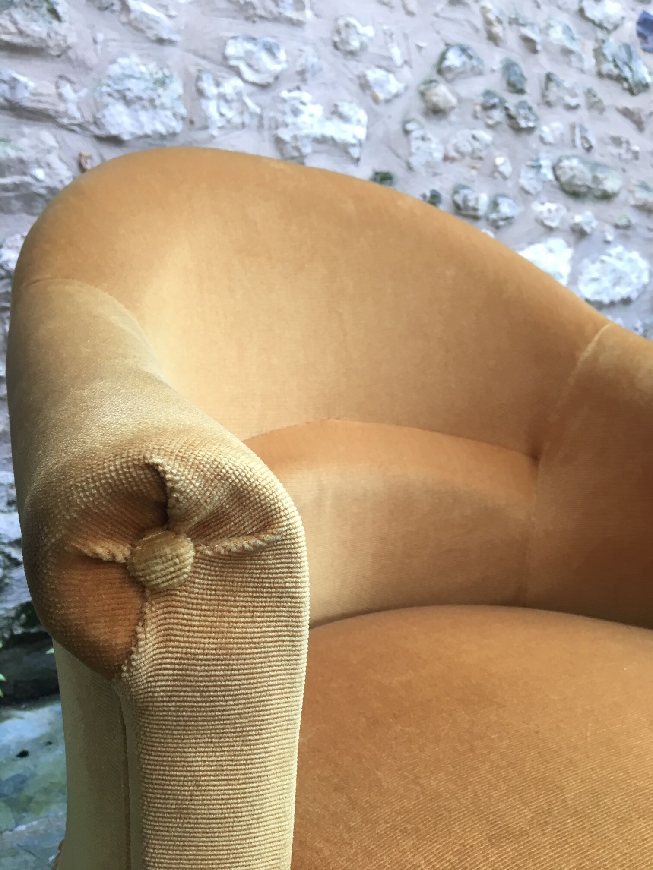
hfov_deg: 48.2
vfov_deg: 61.7
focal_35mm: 29
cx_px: 326
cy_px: 435
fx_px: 729
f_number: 2.2
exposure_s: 1/33
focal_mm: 4.15
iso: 80
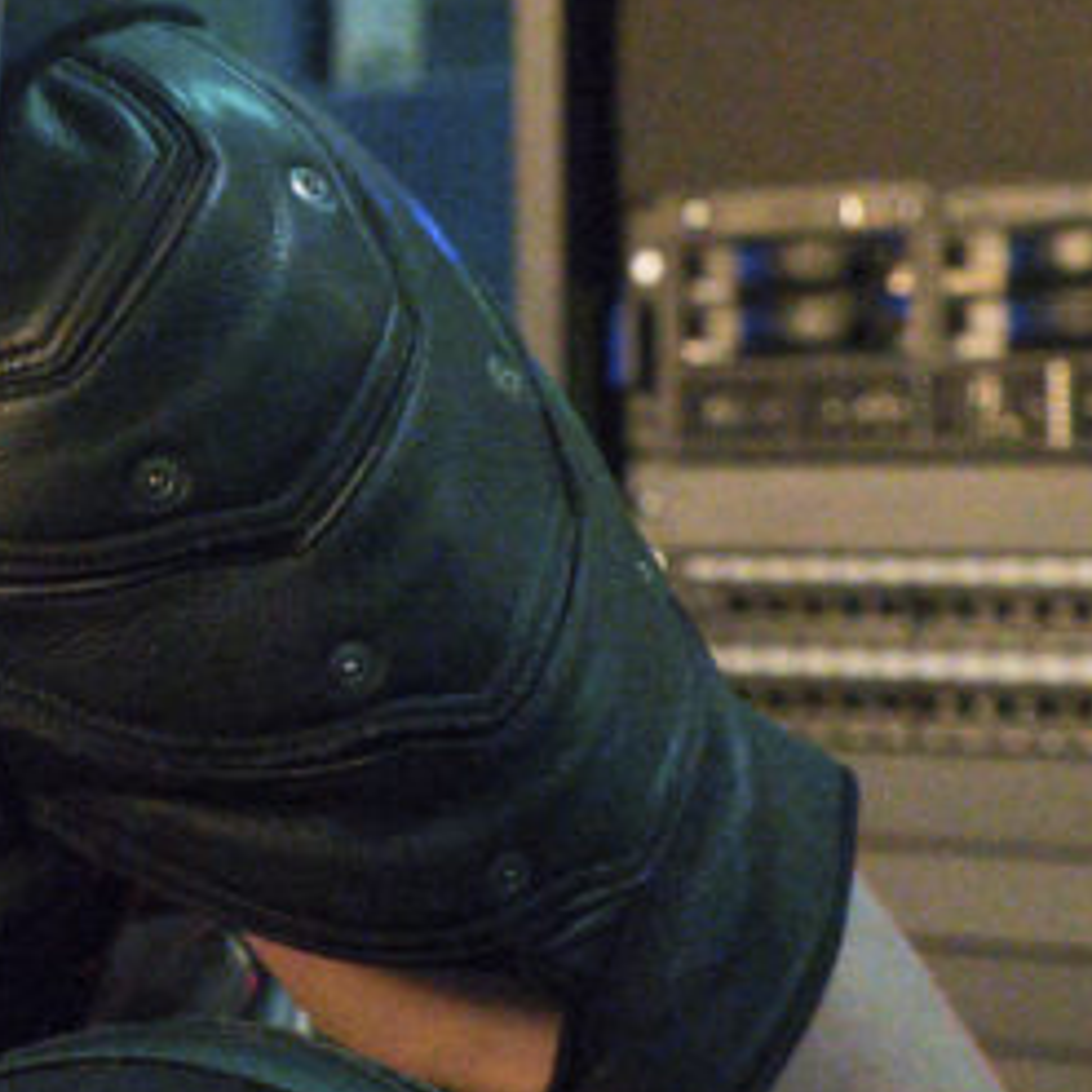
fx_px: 4033
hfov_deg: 14.0
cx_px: -734
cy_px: 190
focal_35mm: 113
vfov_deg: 15.3
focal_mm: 32
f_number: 5
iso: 20000
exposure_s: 1/100
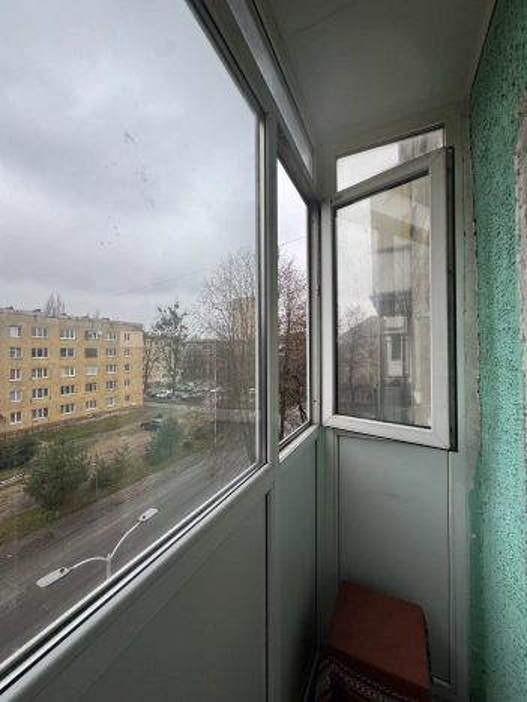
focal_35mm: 14
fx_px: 284
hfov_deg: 85.7
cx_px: 264
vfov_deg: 102.1
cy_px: 351
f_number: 2.2
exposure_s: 1/208
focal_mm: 2.22
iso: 40
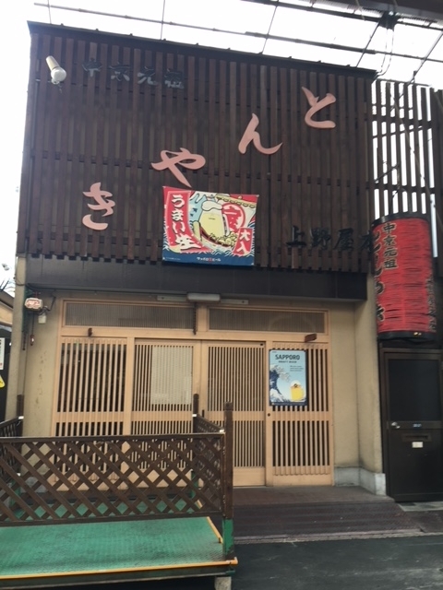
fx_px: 495
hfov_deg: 48.2
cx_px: 222
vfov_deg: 61.7
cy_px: 295
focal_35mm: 29
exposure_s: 1/40
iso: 25
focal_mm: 4.15
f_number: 2.2
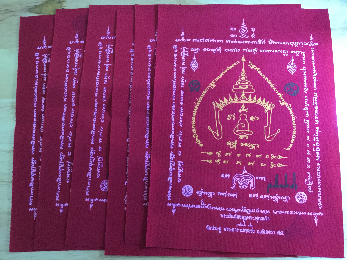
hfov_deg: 58.4
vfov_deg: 45.4
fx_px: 311
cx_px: 174
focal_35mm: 31
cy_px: 130
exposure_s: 1/17
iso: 200
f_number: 2.4
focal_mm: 3.3
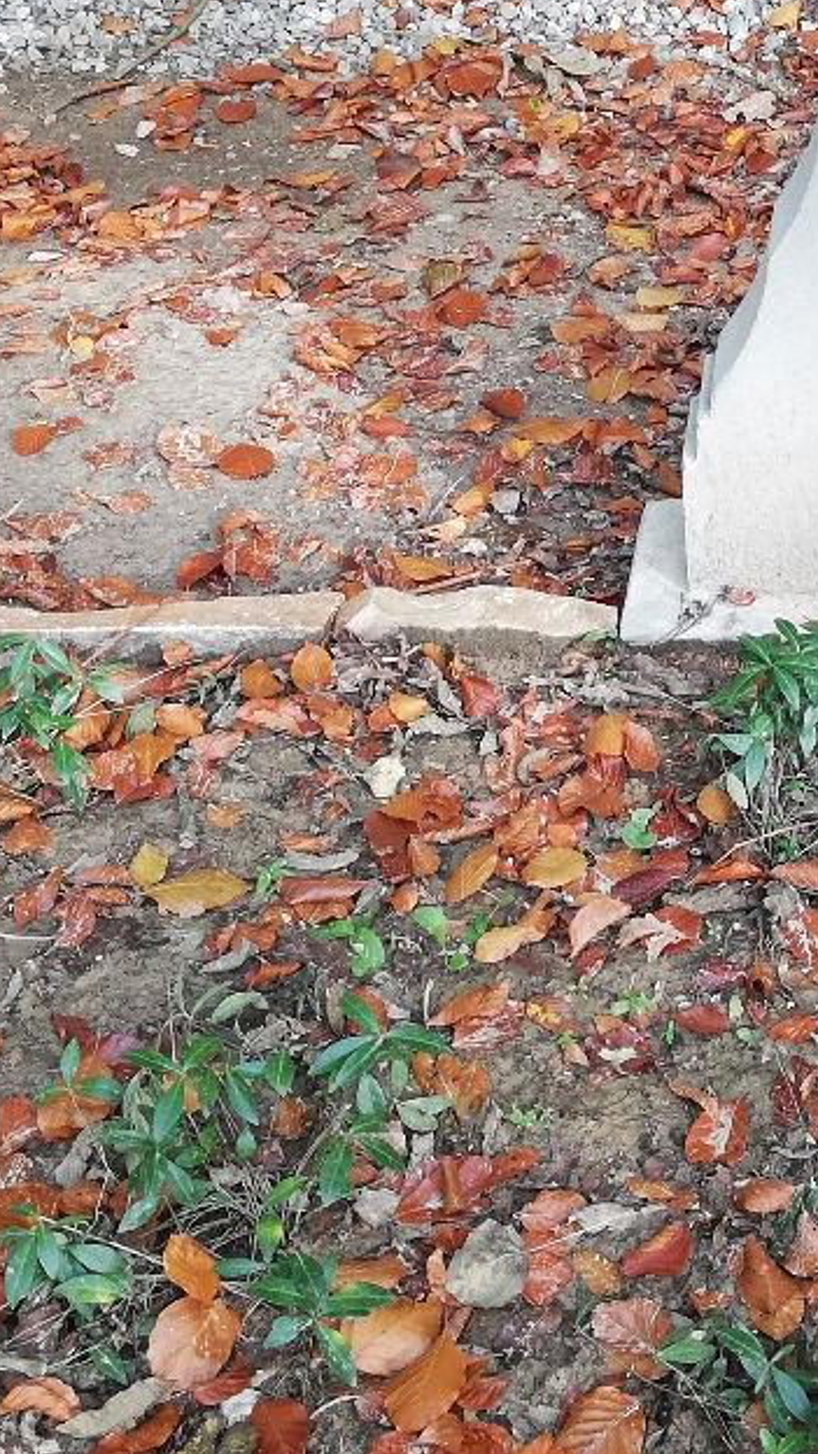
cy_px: 398
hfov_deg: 18.1
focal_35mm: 65
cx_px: 797
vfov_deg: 31.9
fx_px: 2506
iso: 64
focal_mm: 3.81
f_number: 2.2
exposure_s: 1/100
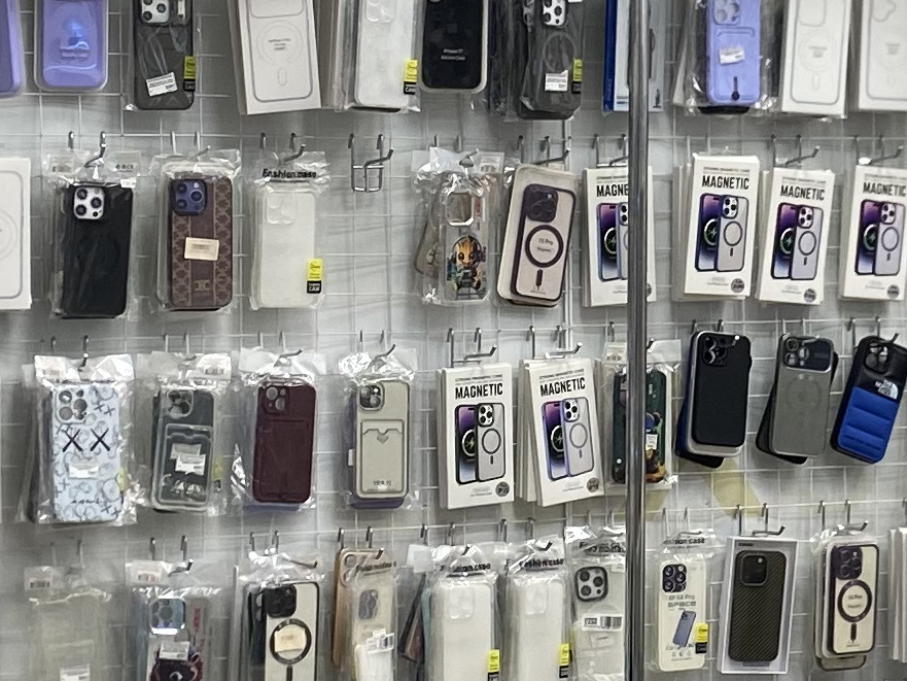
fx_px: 3118
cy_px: 201
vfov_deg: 12.4
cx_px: 797
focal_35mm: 119
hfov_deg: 16.4
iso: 50
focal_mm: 4.25
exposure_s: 1/100
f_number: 1.8
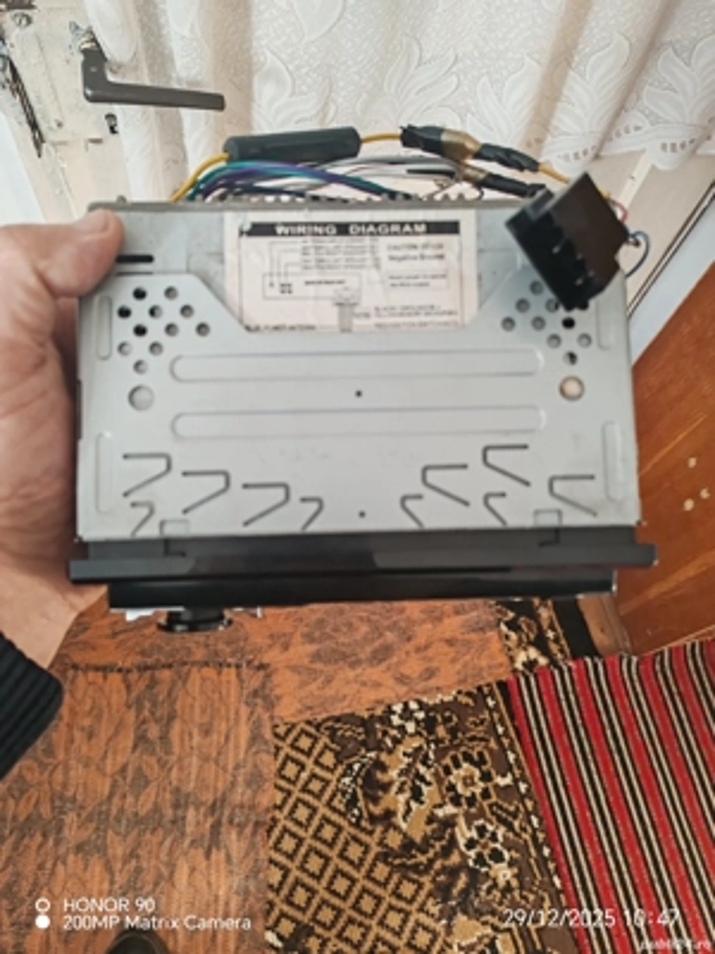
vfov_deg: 65.3
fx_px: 744
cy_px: 477
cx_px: 358
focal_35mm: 27
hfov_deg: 51.4
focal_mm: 6.12
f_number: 1.9
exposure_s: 1/50
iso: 640
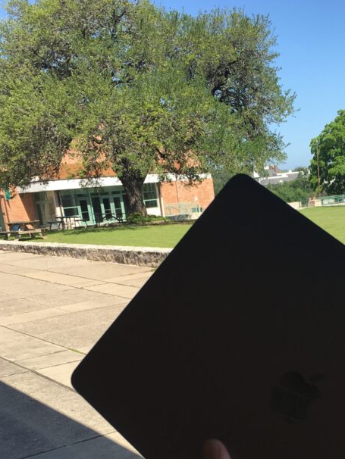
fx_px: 651
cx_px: 276
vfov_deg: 37.6
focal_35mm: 49
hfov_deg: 29.0
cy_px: 363
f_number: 2.2
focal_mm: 4.15
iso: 25
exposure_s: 1/1068
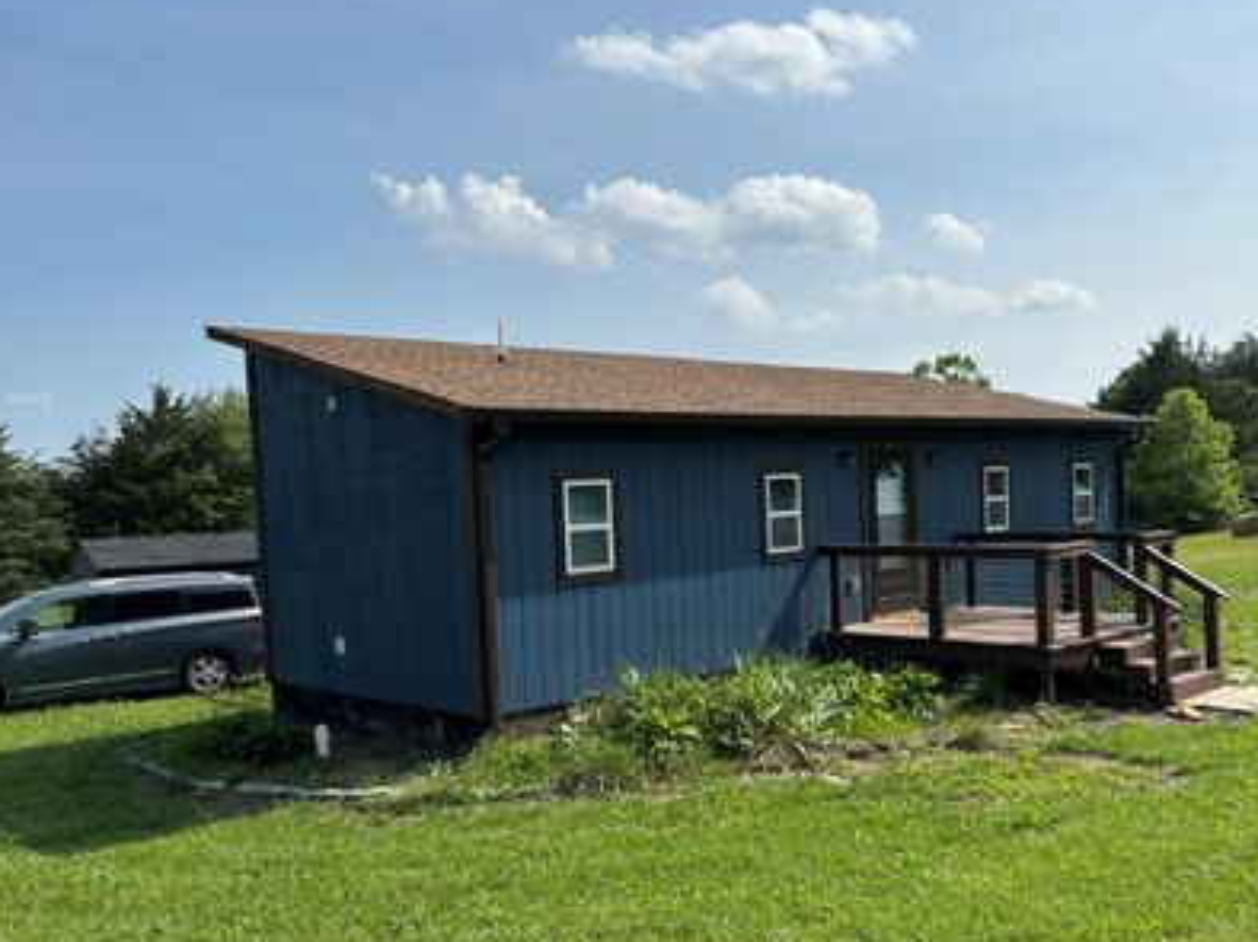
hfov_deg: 55.1
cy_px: 532
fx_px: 1199
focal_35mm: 33
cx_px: 734
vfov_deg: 42.8
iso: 50
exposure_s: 1/4255
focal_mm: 5.96
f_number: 1.6
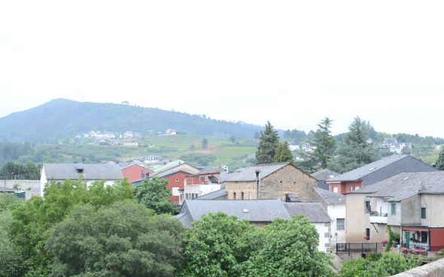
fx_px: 880
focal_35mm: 73
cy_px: 199
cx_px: 217
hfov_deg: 28.3
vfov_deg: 17.8
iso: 100
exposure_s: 1/200
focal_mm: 35
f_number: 3.5
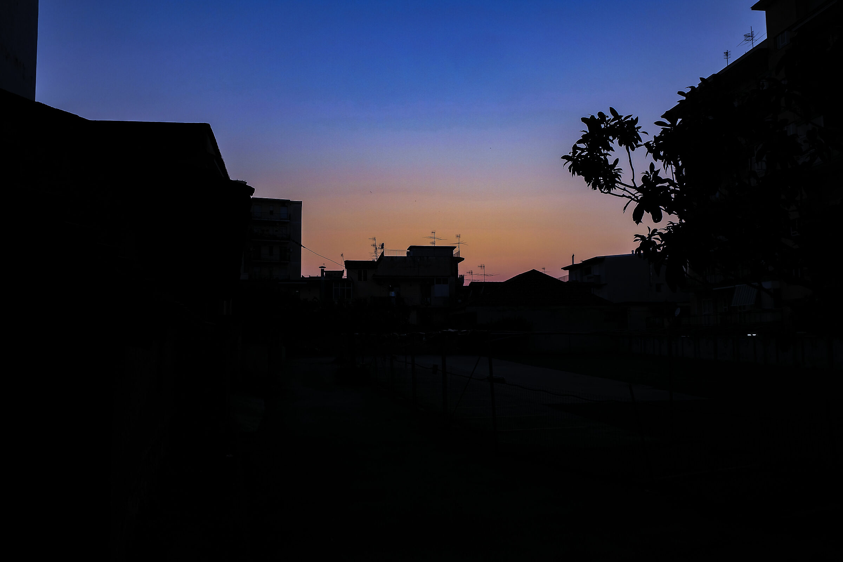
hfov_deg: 67.4
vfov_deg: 47.9
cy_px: 281
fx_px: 632
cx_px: 422
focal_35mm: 27
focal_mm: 18
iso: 640
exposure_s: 1/60
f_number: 10
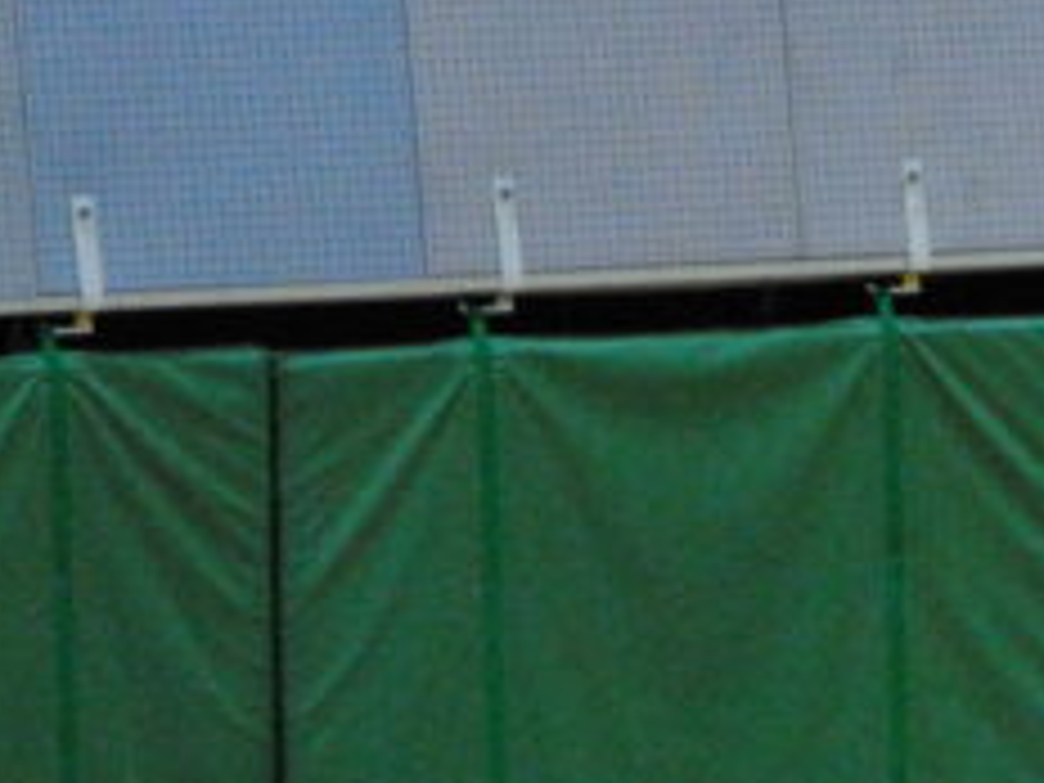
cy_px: 1843
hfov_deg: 2.5
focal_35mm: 796
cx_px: 2124
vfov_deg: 1.9
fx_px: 24007
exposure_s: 1/125
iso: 1400
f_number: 4.5
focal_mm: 100
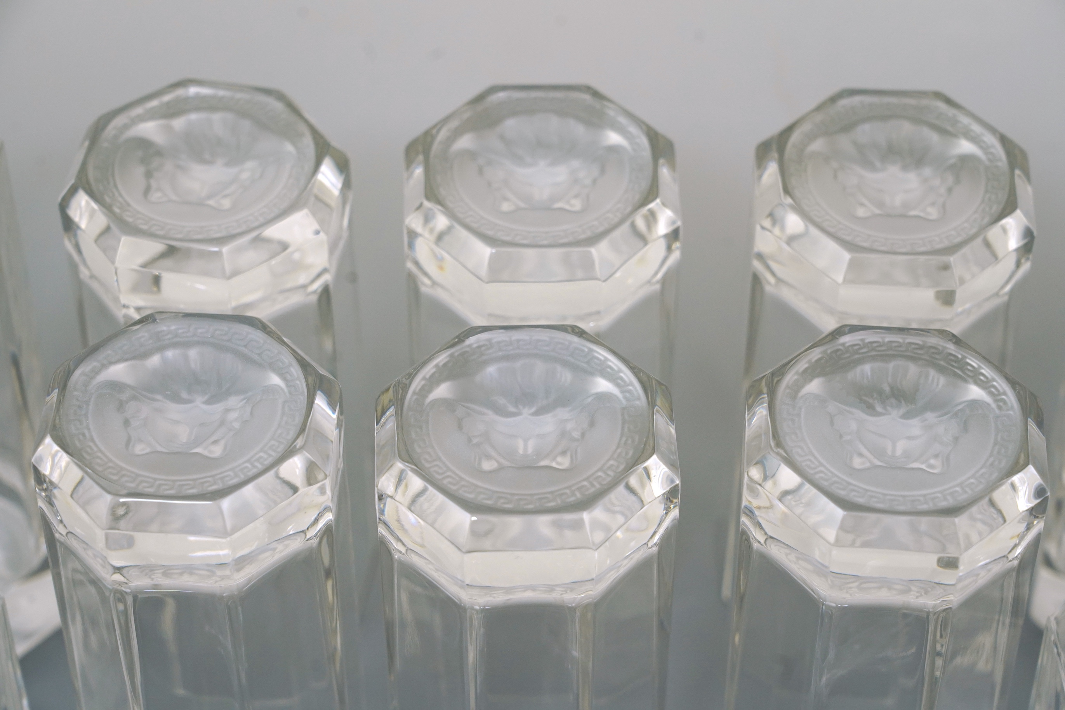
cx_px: 532
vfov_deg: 15.2
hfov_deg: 22.6
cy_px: 355
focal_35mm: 90
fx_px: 2662
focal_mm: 90
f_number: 8
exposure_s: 1/125
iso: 1250
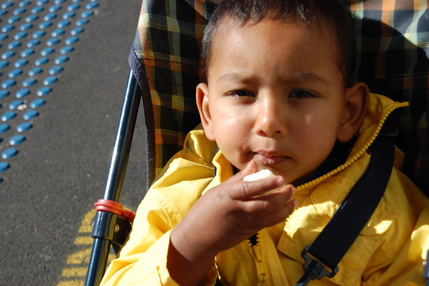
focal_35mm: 82
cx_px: 214
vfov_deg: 16.5
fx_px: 983
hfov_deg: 24.6
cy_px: 143
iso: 200
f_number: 10
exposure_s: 1/400
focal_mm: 55
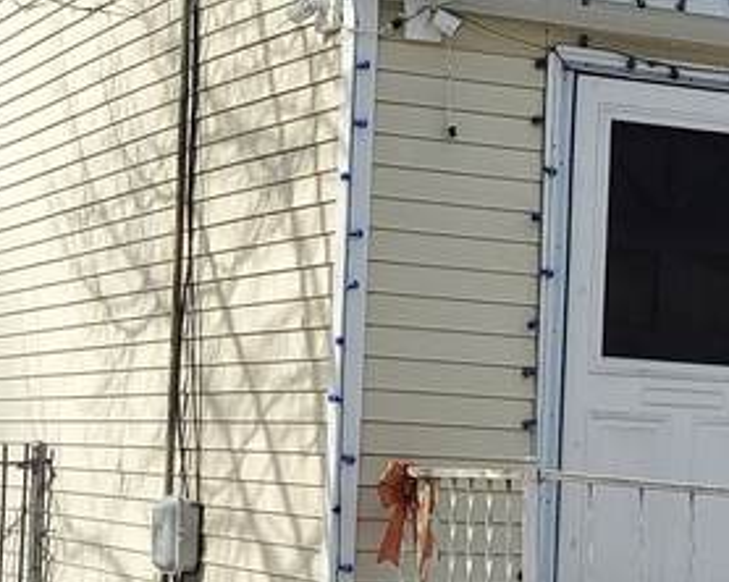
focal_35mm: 117
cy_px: 333
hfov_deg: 16.0
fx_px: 2523
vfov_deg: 13.2
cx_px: 776
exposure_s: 1/1179
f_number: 2
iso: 50
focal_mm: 3.08
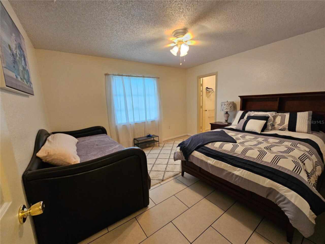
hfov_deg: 106.2
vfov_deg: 89.9
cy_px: 122
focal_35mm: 13
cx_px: 162
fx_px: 122
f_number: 2.2
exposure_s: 1/60
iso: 320
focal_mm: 2.2
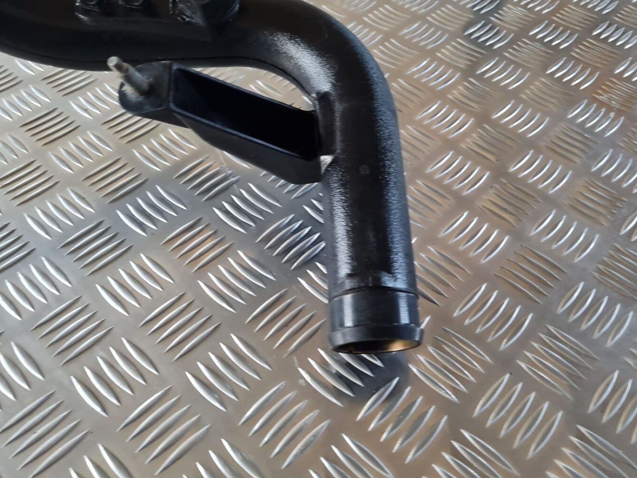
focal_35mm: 27
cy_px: 246
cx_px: 325
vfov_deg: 51.3
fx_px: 497
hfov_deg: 65.3
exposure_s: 1/100
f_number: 1.8
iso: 125
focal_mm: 5.4
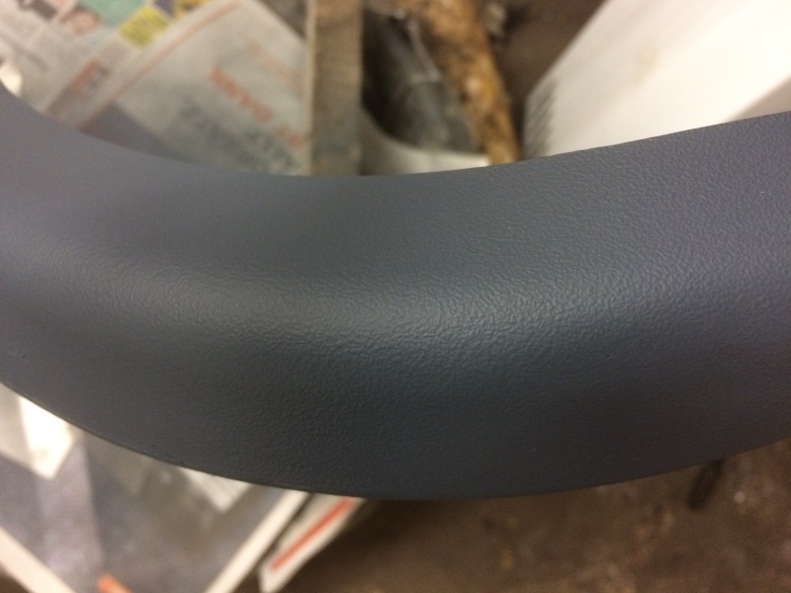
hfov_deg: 61.7
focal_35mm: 29
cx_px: 396
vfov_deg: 48.2
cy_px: 296
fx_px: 663
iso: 320
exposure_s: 1/25
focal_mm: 4.15
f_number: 2.2
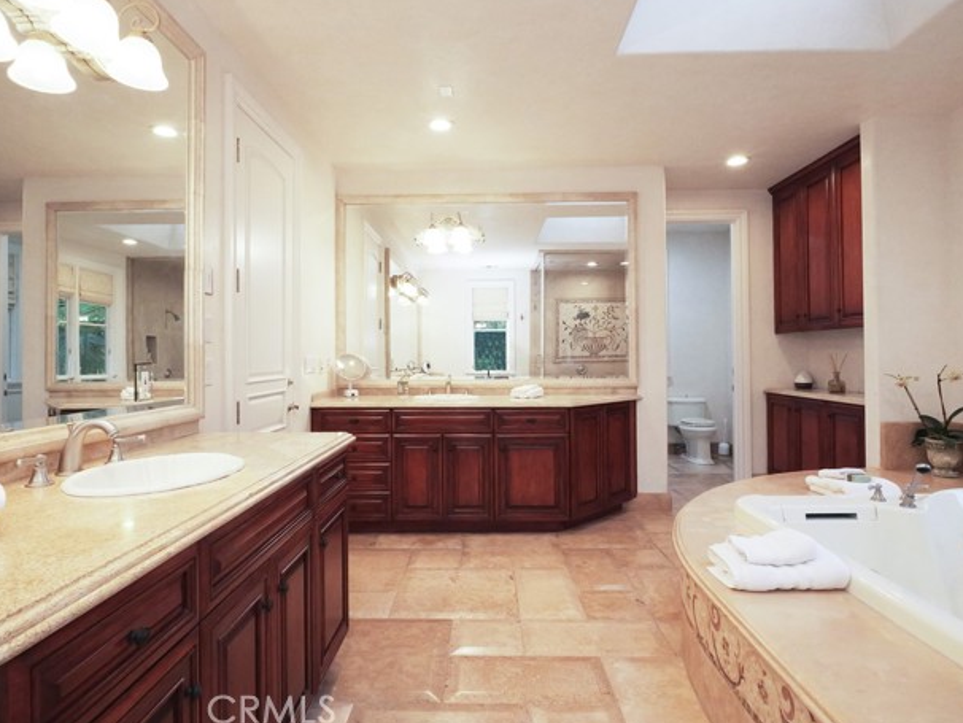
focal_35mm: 19
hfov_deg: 84.6
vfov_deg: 68.7
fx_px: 529
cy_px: 351
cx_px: 474
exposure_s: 1/125
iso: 2500
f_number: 8
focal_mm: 9
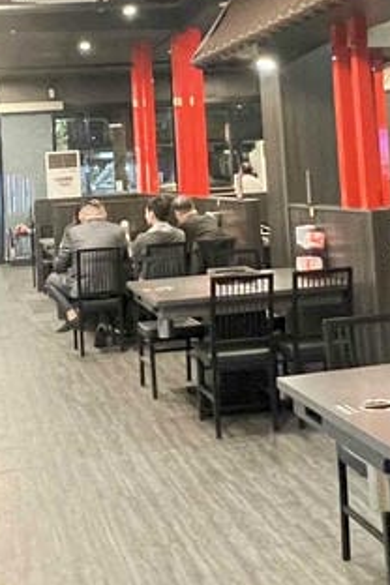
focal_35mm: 52
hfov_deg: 26.0
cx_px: 201
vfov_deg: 36.5
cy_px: 96
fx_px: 845
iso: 640
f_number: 1.8
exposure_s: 1/60
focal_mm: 1.57
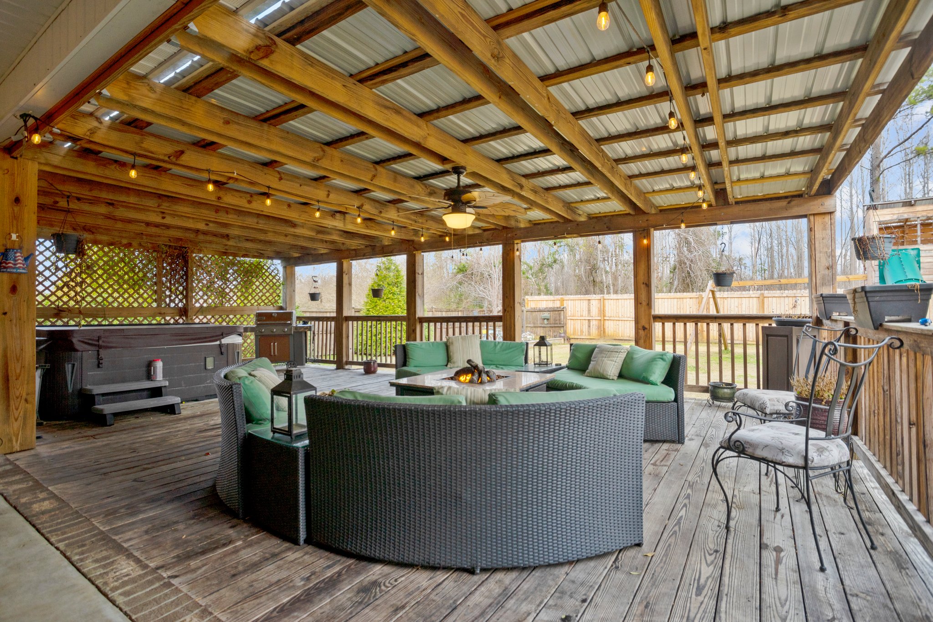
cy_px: 311
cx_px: 466
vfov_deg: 70.4
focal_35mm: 17
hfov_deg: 93.3
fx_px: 441
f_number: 8
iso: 200
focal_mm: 17
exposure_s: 1/60
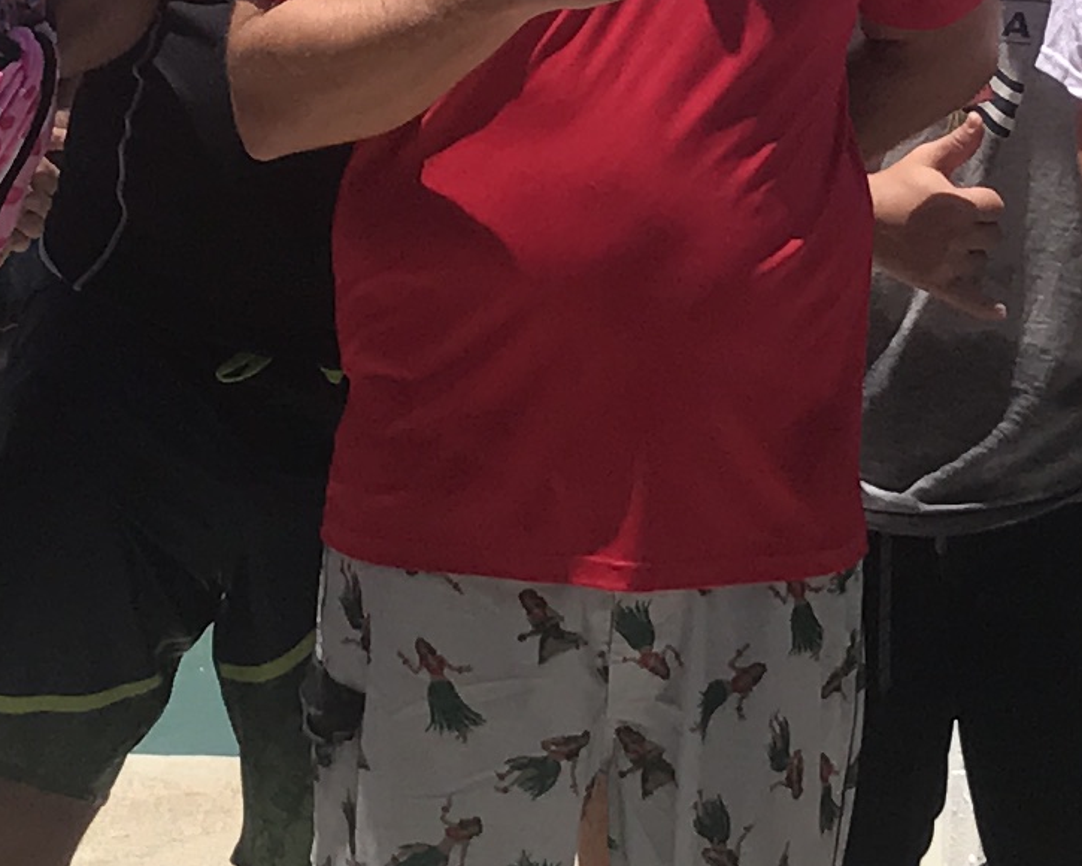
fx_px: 4867
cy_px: -97
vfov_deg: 10.0
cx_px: 422
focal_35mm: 152
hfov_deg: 12.7
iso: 20
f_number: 1.8
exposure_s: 1/2660
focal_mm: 3.99
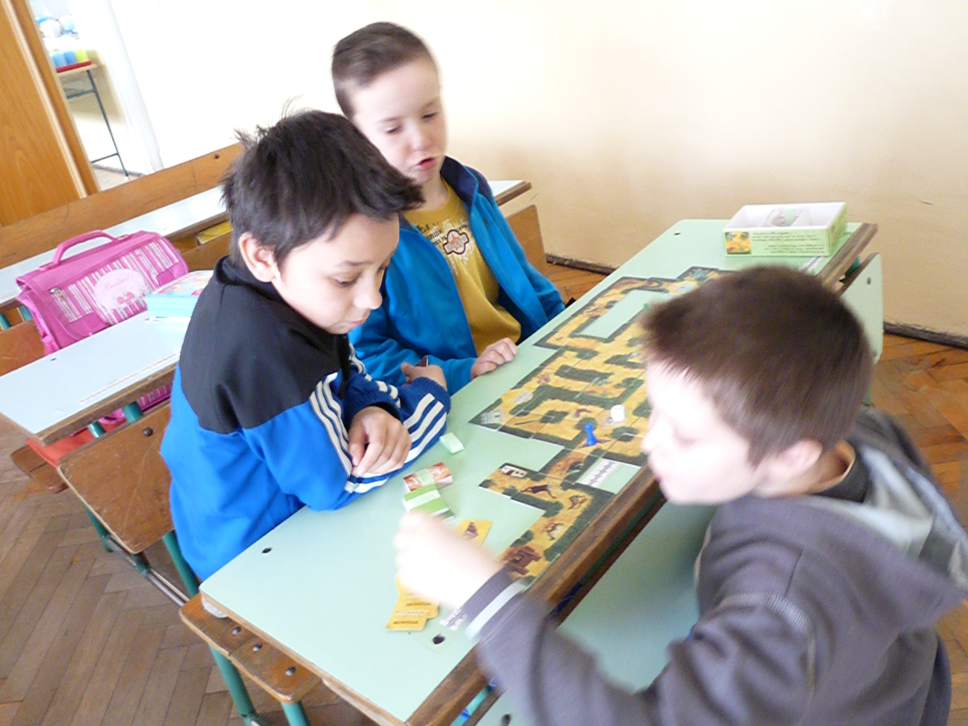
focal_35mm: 27
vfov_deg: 51.4
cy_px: 363
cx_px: 484
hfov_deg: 65.3
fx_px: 755
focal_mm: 4.8
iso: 800
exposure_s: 1/13
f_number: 2.8
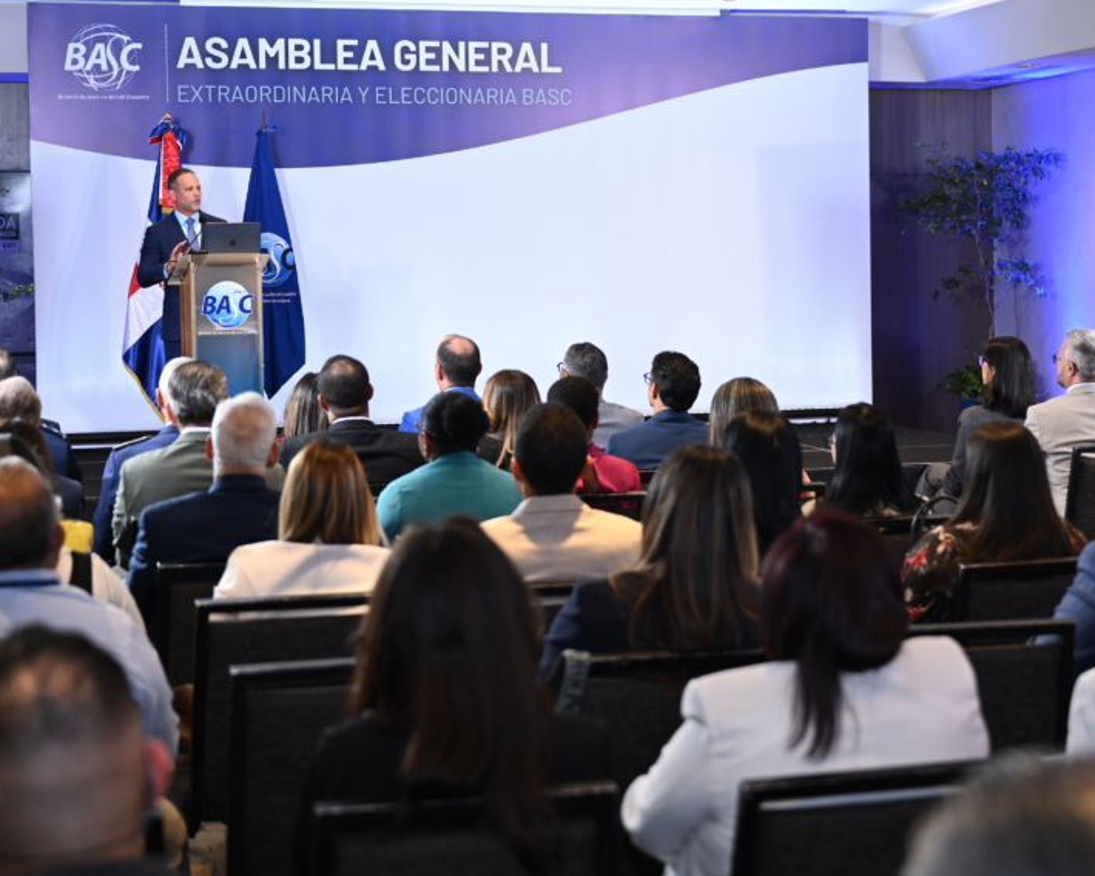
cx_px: 692
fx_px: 2236
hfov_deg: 27.4
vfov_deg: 22.1
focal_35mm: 69
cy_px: 363
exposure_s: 1/160
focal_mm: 51
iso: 1000
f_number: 3.2
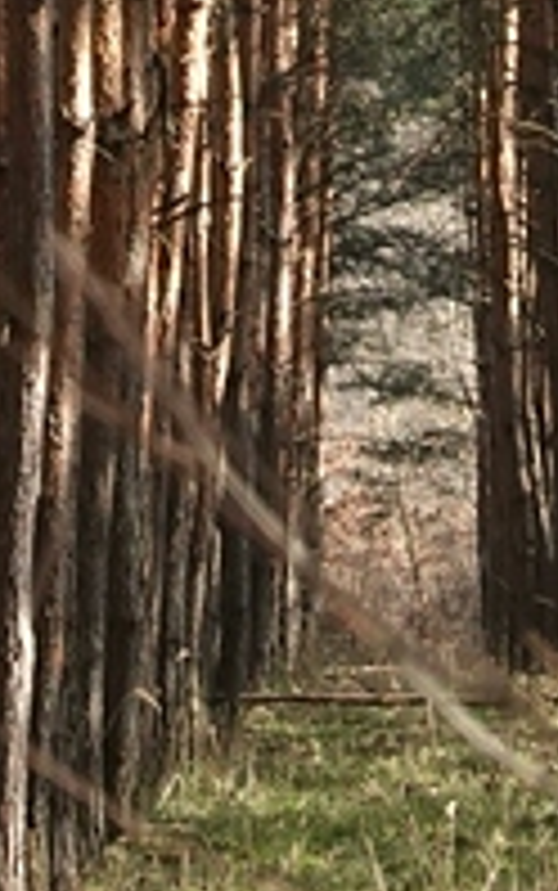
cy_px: -630
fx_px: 25001
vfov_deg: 2.0
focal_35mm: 1029
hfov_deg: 1.3
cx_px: 340
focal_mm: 72
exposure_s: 1/200
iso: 800
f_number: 8
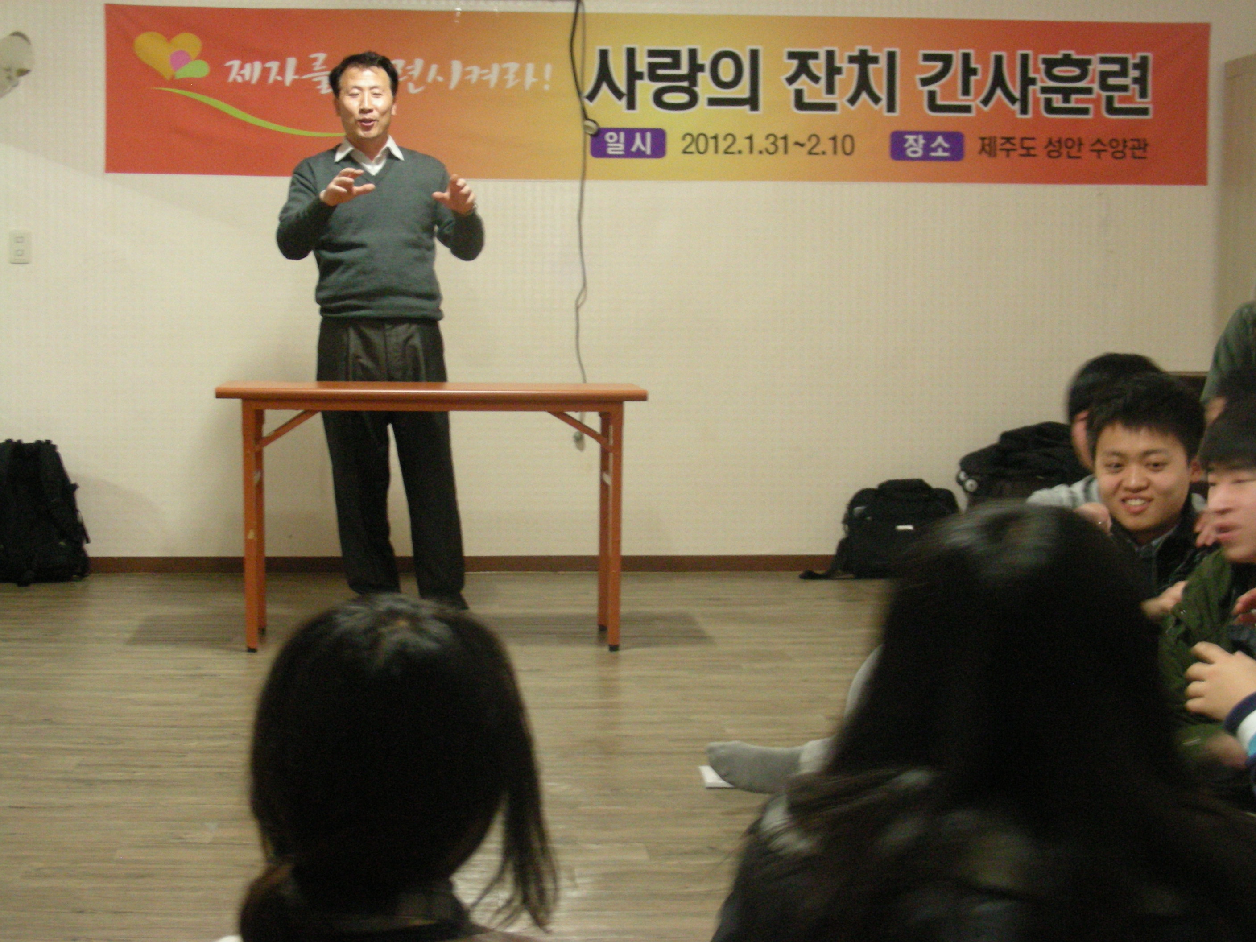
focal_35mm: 58
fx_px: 2104
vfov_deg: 25.2
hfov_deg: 33.2
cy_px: 471
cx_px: 628
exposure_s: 1/8
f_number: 3.5
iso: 378
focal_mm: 9.7
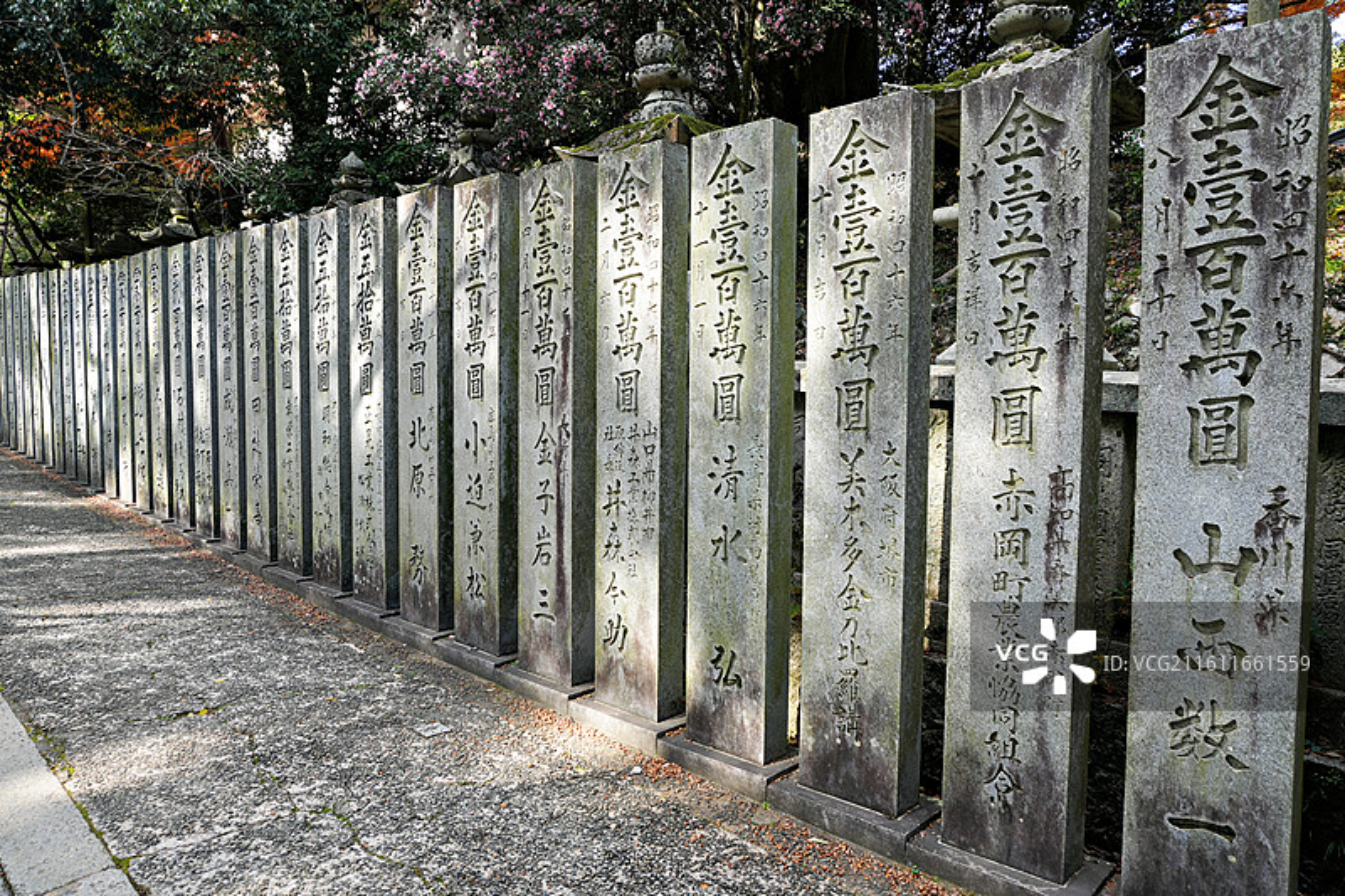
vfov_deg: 53.1
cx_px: 672
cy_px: 448
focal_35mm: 24
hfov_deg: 73.8
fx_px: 896
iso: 100
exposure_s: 1/40
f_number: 8
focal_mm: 16
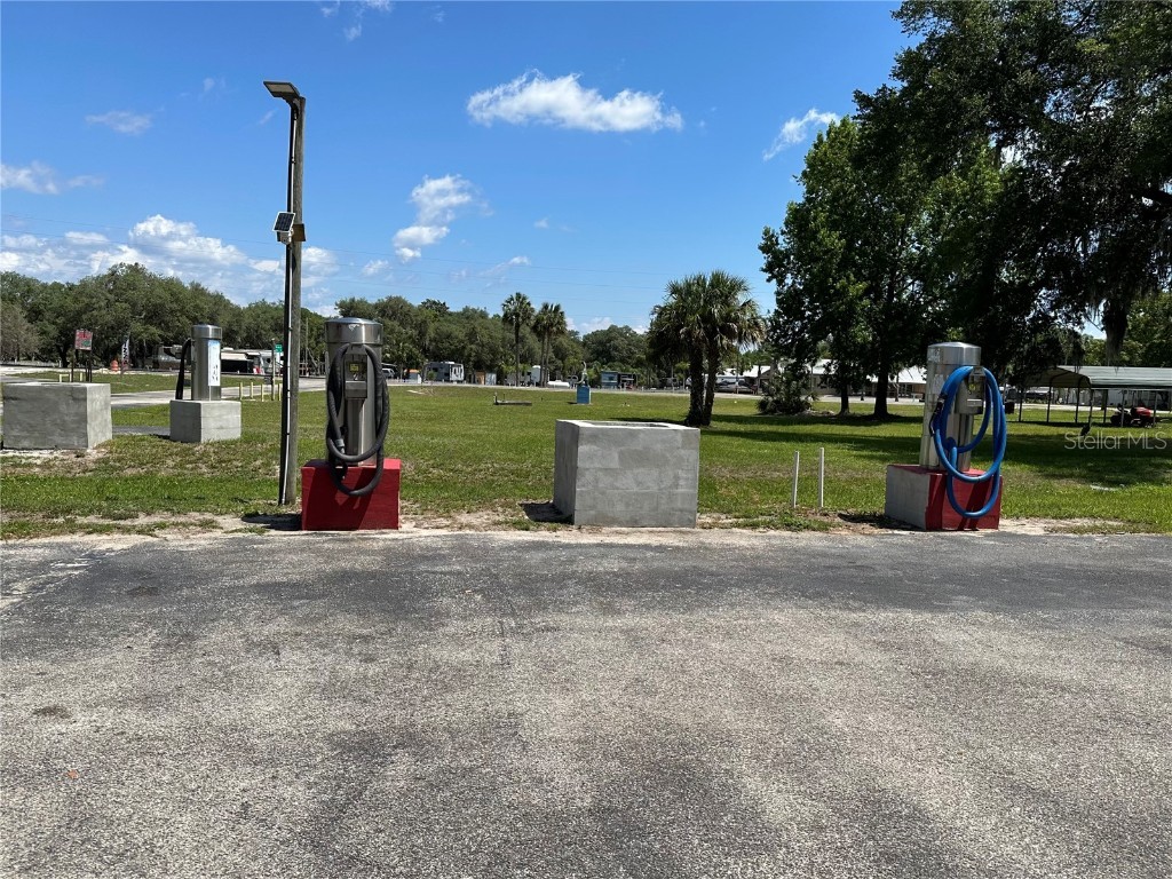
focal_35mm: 24
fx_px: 813
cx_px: 586
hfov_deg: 71.6
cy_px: 440
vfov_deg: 56.8
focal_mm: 6.86
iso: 80
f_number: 1.78
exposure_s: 1/5263
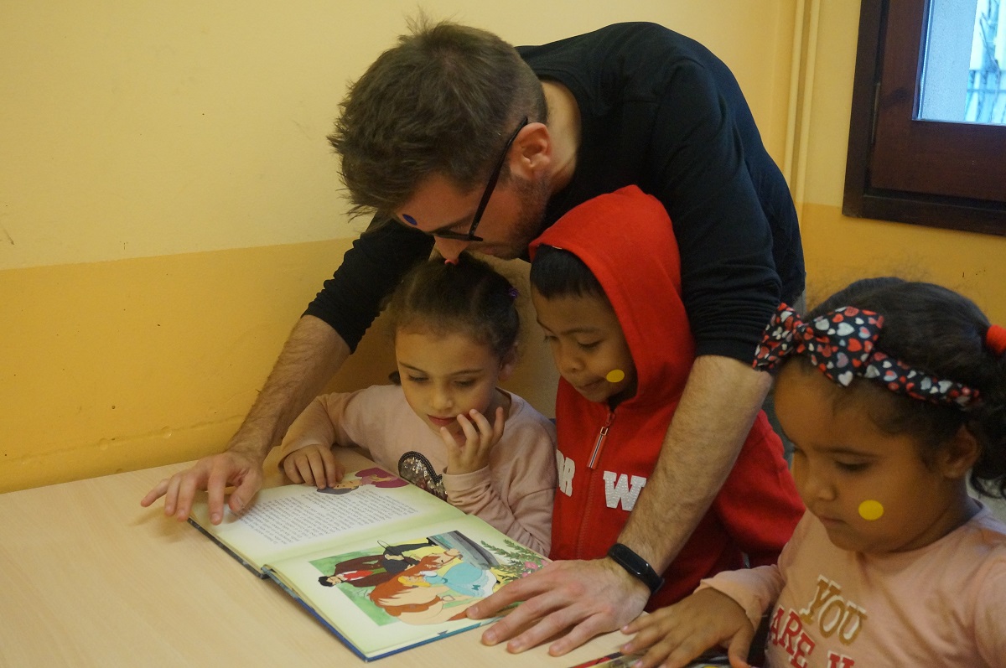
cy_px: 334
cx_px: 503
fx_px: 1130
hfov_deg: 48.0
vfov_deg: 32.9
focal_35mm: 40
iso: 3200
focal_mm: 27
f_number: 4.5
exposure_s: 1/250
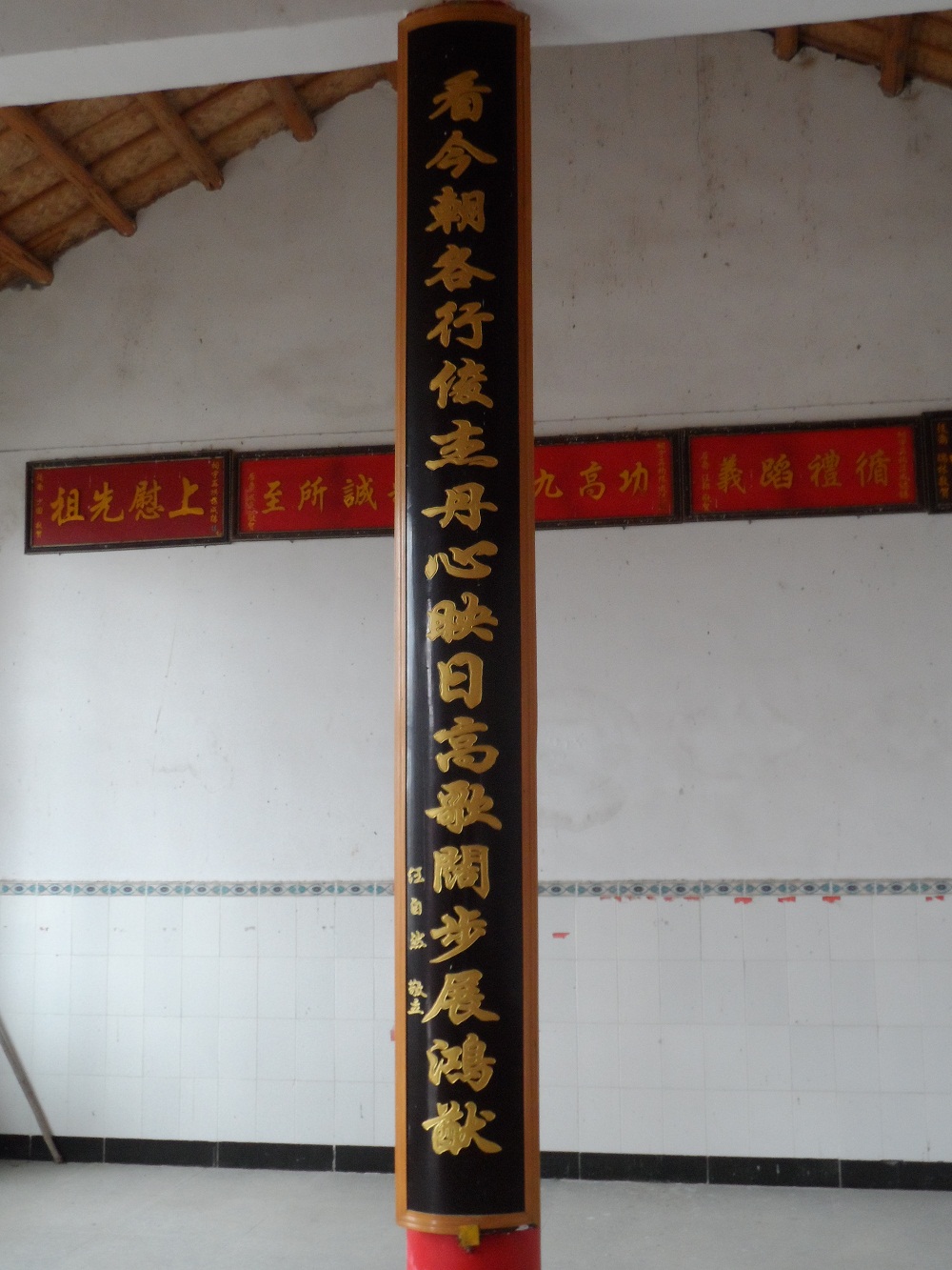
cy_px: 635
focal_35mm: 41
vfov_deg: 45.8
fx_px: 1503
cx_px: 476
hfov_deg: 35.1
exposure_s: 1/45
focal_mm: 6.8
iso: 400
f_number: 3.7
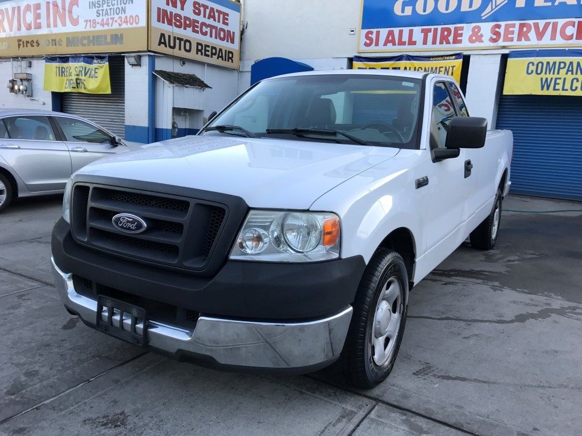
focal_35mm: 28
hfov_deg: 63.4
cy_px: 218
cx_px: 291
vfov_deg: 49.7
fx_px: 471
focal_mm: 3.99
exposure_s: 1/123
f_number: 1.8
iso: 20
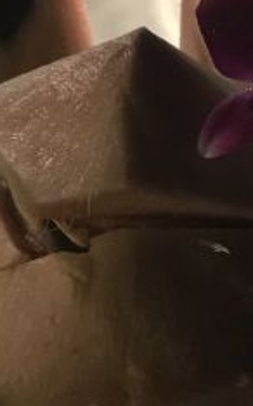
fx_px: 1016
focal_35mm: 92
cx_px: 185
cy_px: 213
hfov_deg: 14.1
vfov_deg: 22.6
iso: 800
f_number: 2.2
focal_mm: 4.15
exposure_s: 1/17
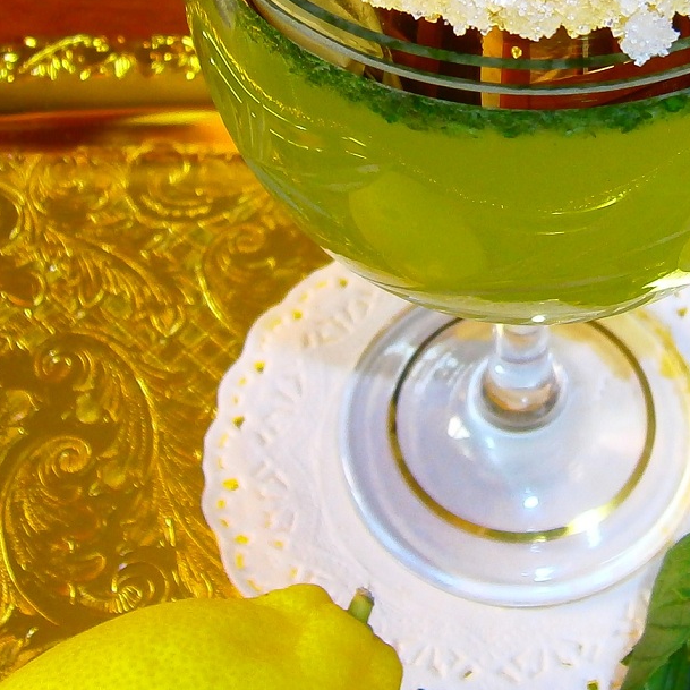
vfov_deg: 25.1
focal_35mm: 68
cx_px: 543
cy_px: 169
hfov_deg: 25.0
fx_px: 1534
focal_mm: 4.7
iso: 125
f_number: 2.8
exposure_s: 1/30
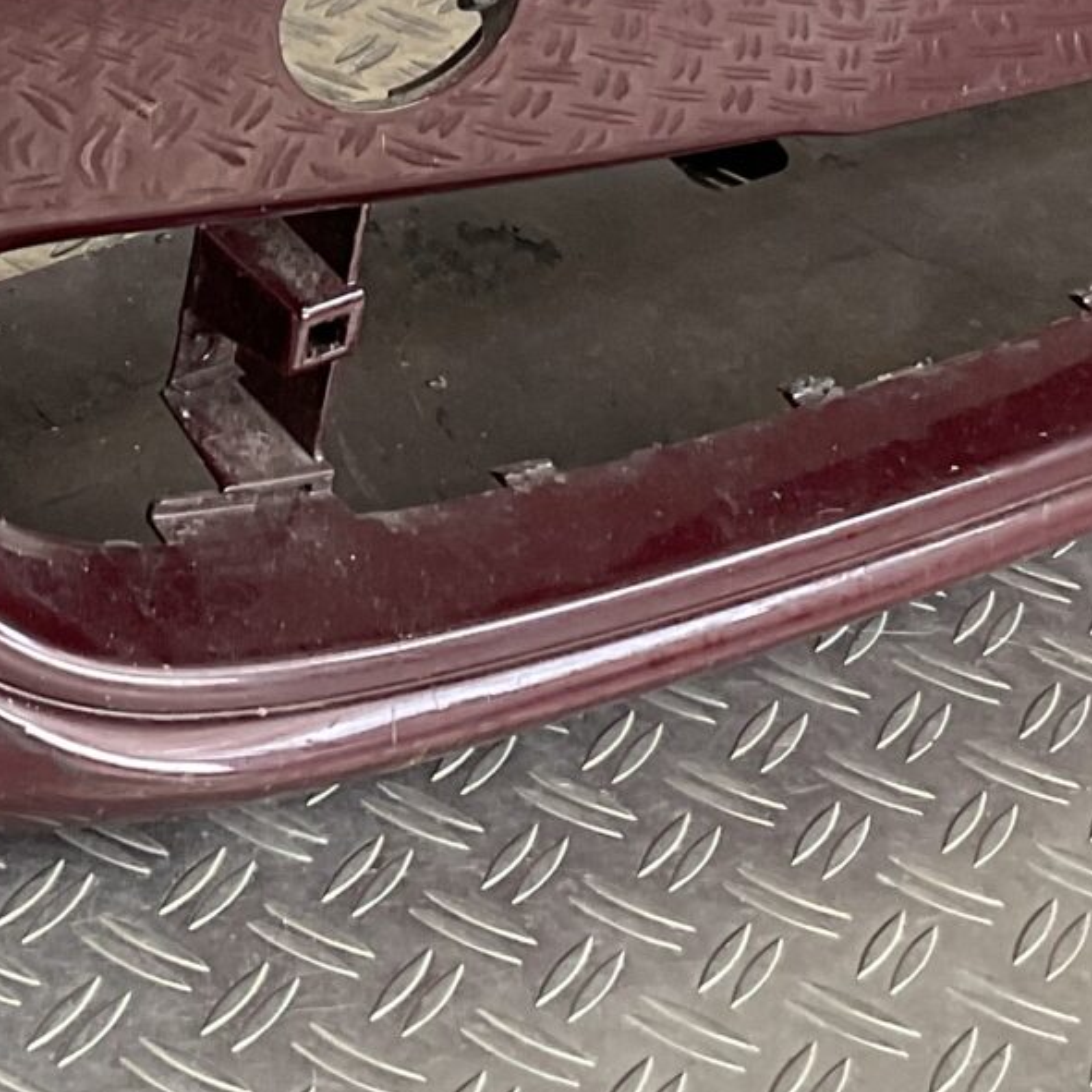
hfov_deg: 15.6
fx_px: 3962
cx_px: 185
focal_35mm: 111
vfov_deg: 15.1
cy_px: -255
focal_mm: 3
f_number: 1.8
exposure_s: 1/60
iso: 40
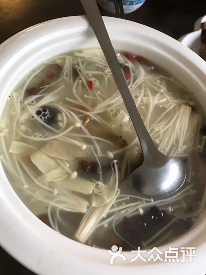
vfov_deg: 63.4
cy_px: 138
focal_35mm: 28
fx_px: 222
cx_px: 103
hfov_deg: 49.7
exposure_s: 1/17
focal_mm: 3.99
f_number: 1.8
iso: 64
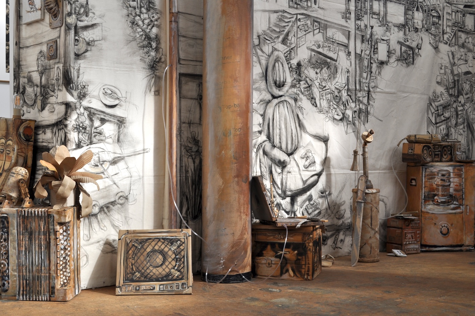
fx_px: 751
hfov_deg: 35.1
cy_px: 158
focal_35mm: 57
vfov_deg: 23.7
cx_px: 238
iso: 200
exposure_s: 1/160
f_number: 6.3
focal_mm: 38
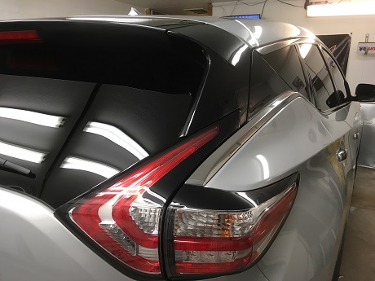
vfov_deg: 48.2
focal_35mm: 29
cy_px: 140
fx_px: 314
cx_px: 188
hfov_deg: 61.7
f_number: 2.2
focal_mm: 4.15
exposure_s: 1/30
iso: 50
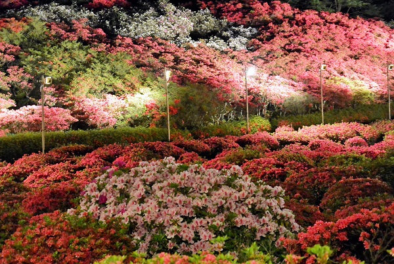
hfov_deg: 25.0
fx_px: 887
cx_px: 197
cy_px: 132
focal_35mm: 81
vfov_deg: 16.9
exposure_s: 1/13
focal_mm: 30
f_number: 3.8
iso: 3200
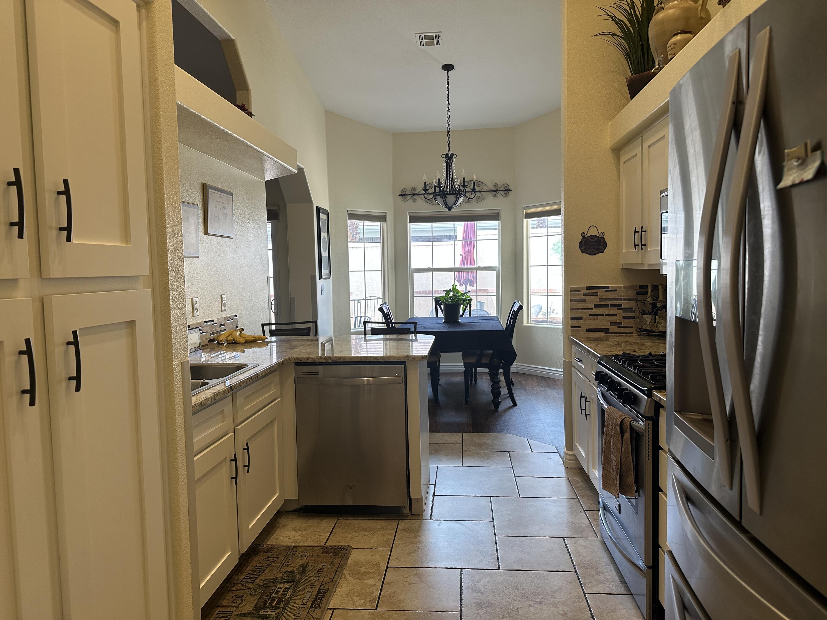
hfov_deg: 71.6
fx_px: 573
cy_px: 310
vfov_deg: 56.8
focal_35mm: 24
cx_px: 414
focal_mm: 6.86
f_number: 1.78
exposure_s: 1/120
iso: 160
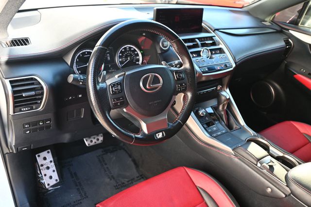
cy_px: 104
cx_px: 156
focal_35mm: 31
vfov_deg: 42.6
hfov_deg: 60.7
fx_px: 265
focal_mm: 20.5
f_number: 3.8
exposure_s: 1/125
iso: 720
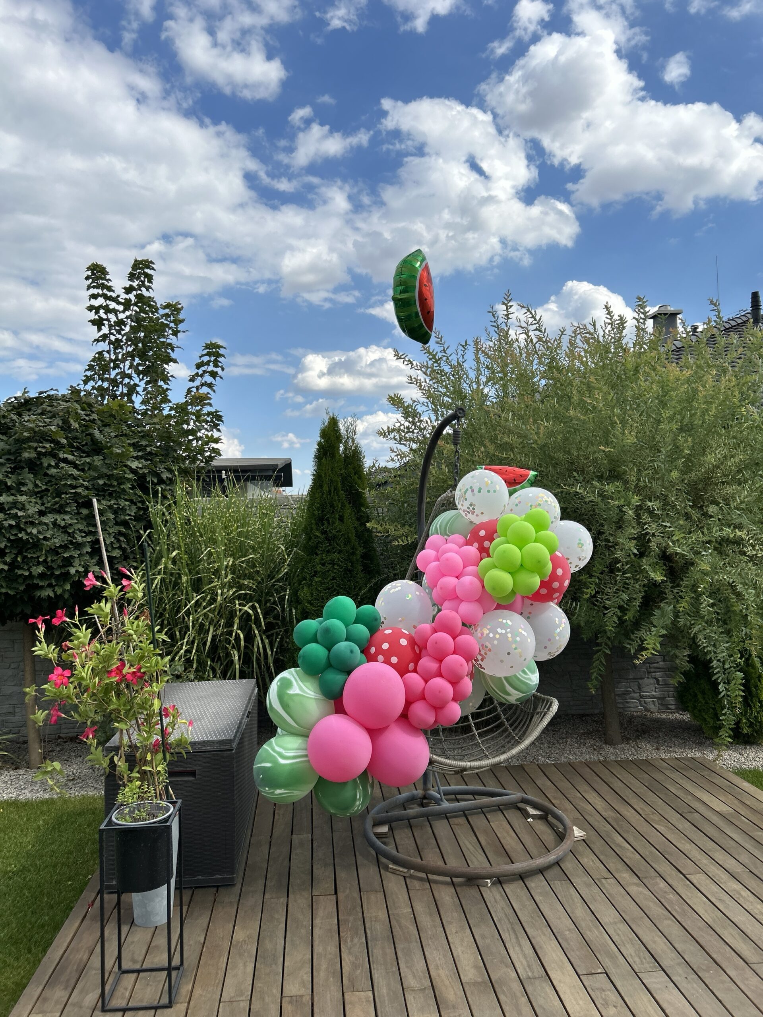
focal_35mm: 26
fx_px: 764
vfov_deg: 67.3
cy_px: 508
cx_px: 382
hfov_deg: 53.1
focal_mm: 5.7
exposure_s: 1/4274
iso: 50
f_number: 1.5
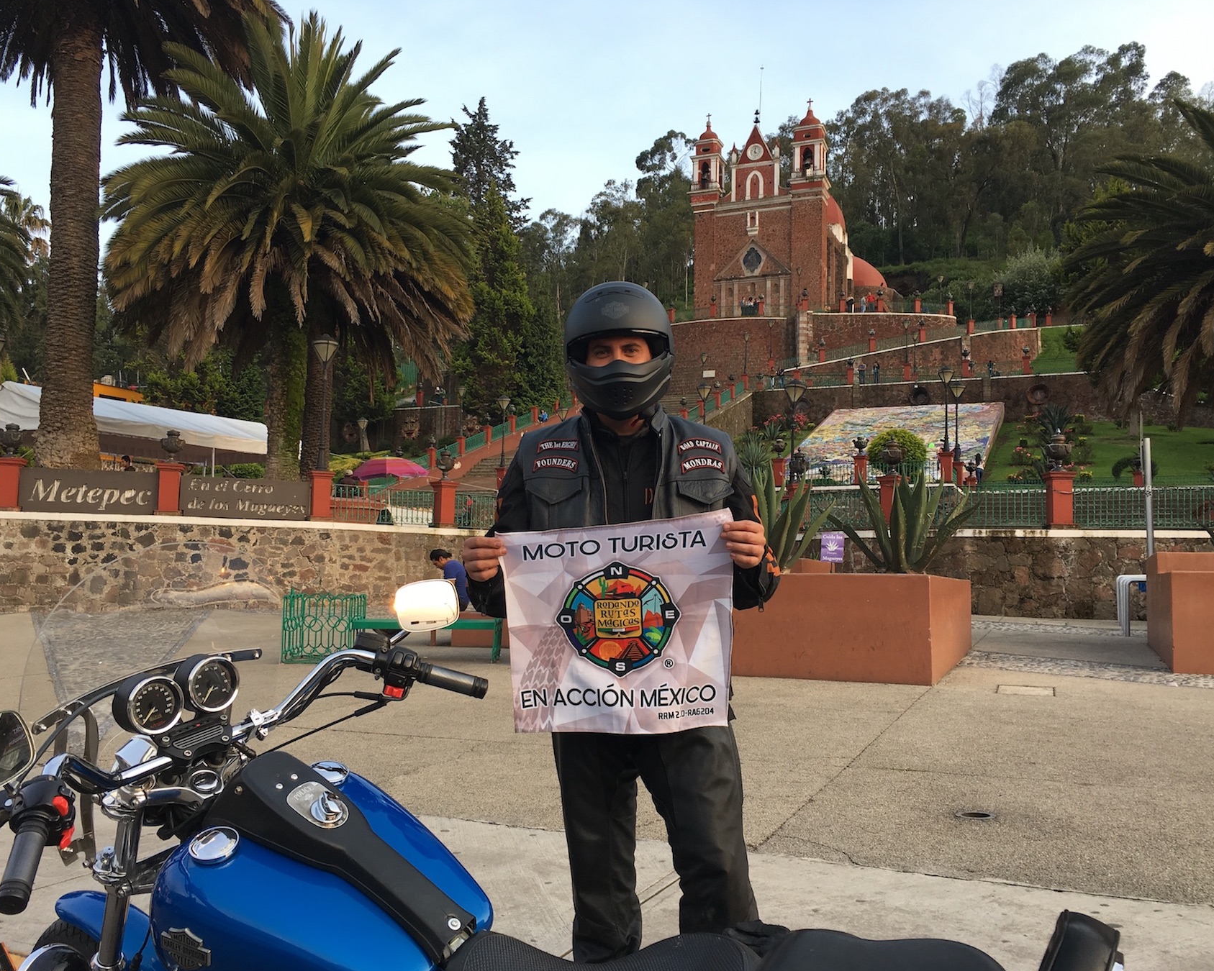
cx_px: 612
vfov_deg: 47.1
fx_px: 1114
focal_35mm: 31
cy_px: 493
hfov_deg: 57.2
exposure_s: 1/161
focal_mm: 4.15
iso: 25
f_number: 2.2
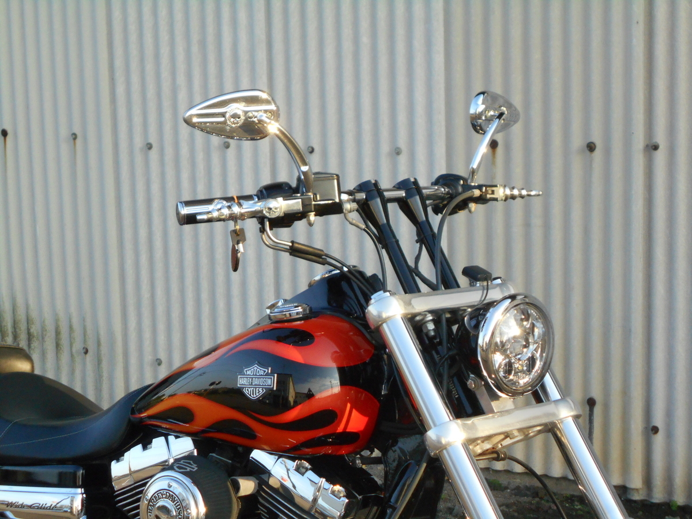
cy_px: 260
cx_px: 346
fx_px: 1519
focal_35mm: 76
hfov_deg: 25.7
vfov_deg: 19.4
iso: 280
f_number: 5.8
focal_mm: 13.5
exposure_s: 1/250
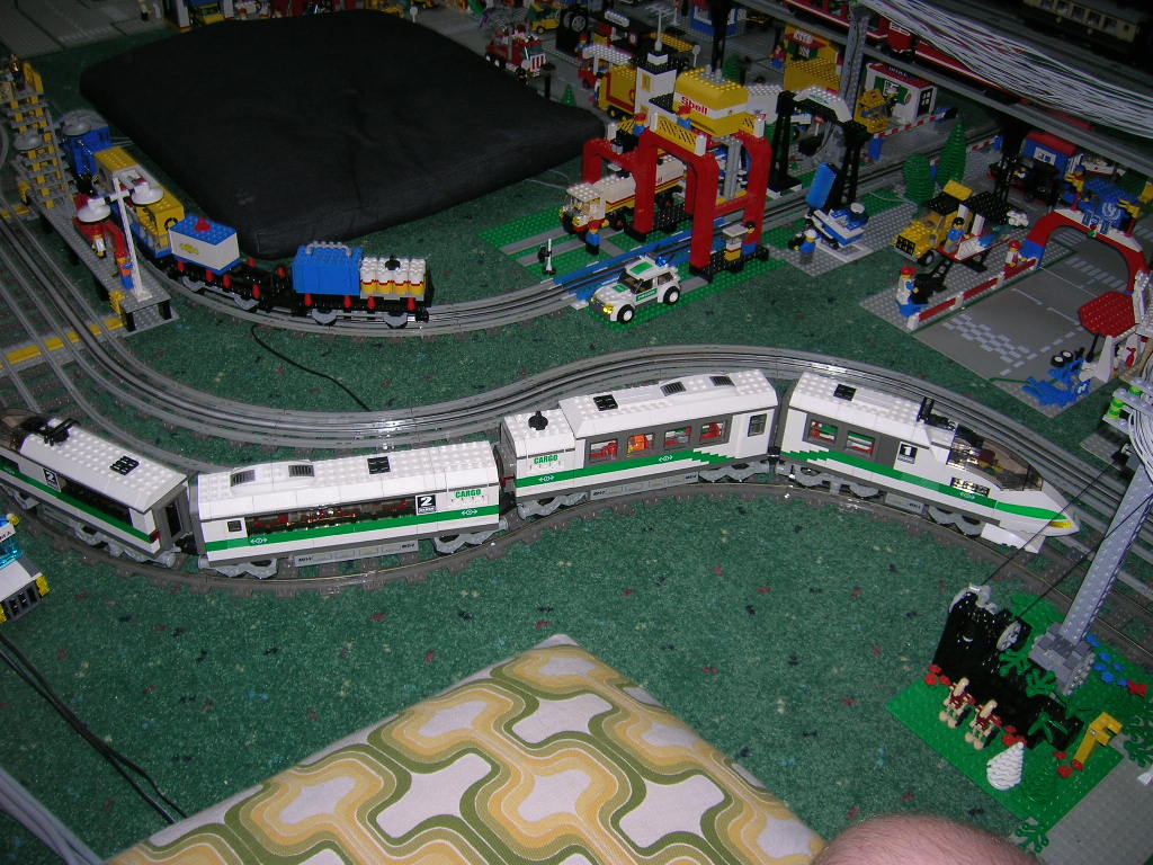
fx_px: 1132
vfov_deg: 41.8
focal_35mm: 34
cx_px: 576
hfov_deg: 54.0
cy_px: 432
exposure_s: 1/60.1
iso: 50
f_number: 2.9
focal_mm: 5.7
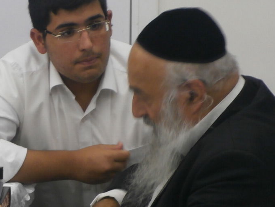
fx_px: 1677
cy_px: 113
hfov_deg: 9.3
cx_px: 44
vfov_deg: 7.0
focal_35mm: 211
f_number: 5.8
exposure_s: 1/25
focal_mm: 19.6
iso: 200
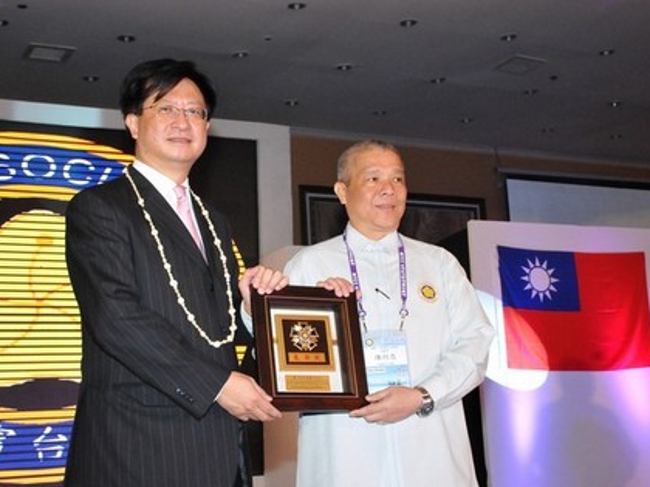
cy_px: 244
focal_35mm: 56
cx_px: 325
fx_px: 1052
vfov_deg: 26.1
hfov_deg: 34.3
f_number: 7.1
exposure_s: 1/250
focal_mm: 34
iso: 3200
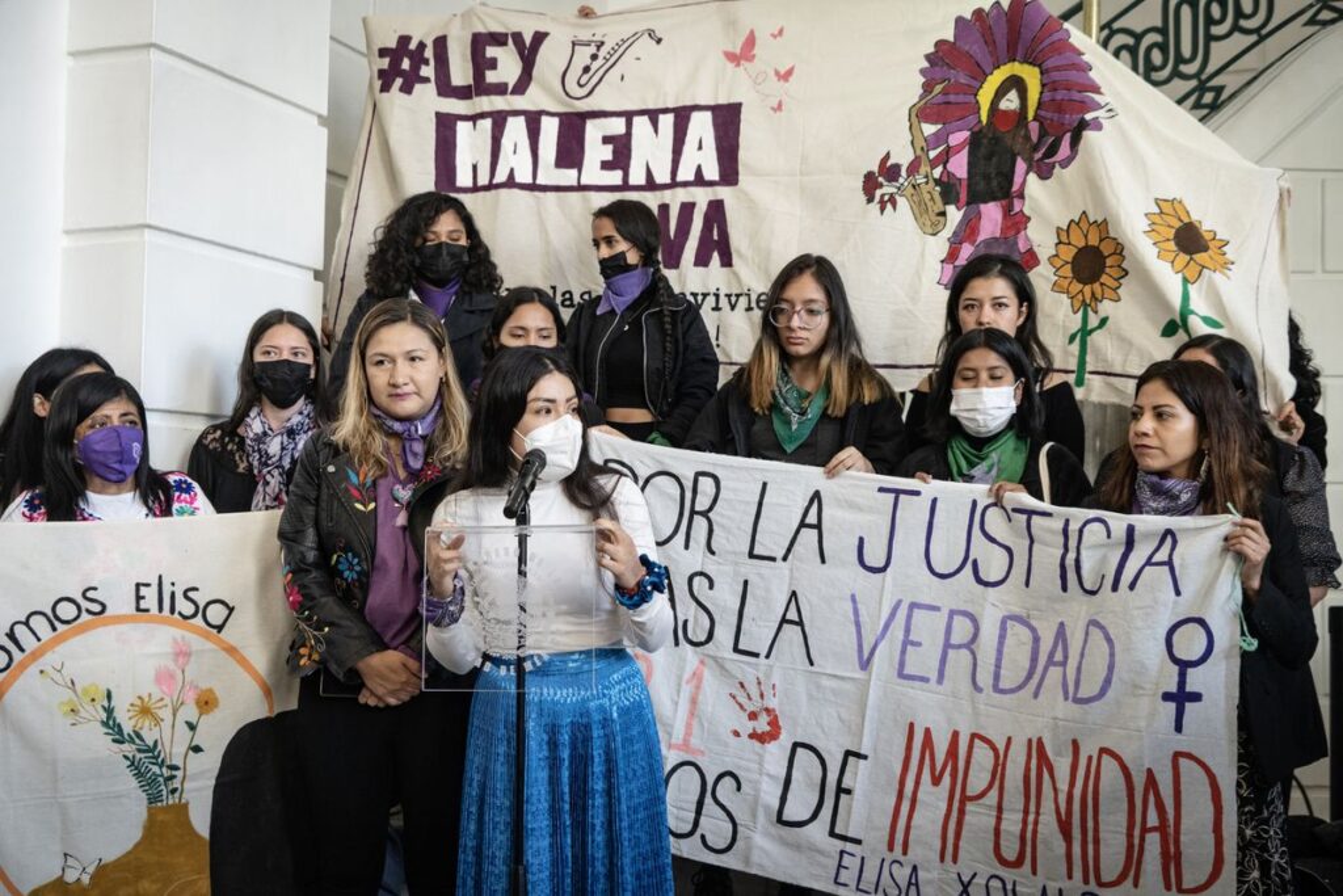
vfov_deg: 33.4
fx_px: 1492
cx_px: 672
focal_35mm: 40
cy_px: 448
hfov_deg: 48.5
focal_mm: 40
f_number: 5
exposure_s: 1/160
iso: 3200
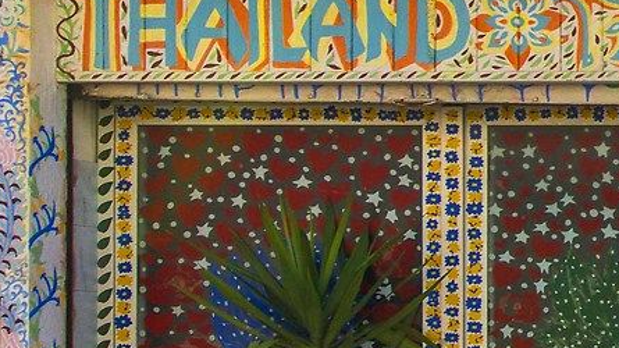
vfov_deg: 10.3
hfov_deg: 16.0
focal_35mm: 113
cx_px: 1130
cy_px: -196
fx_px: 1854
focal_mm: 20
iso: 320
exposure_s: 1/750
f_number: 6.7
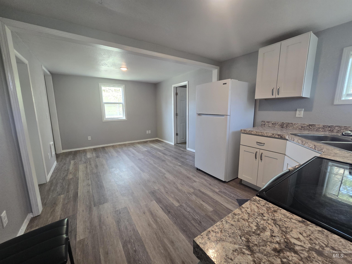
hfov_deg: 106.2
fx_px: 132
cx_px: 176
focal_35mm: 13
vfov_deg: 89.9
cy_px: 132
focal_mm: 2.2
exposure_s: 1/60
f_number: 2.2
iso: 200
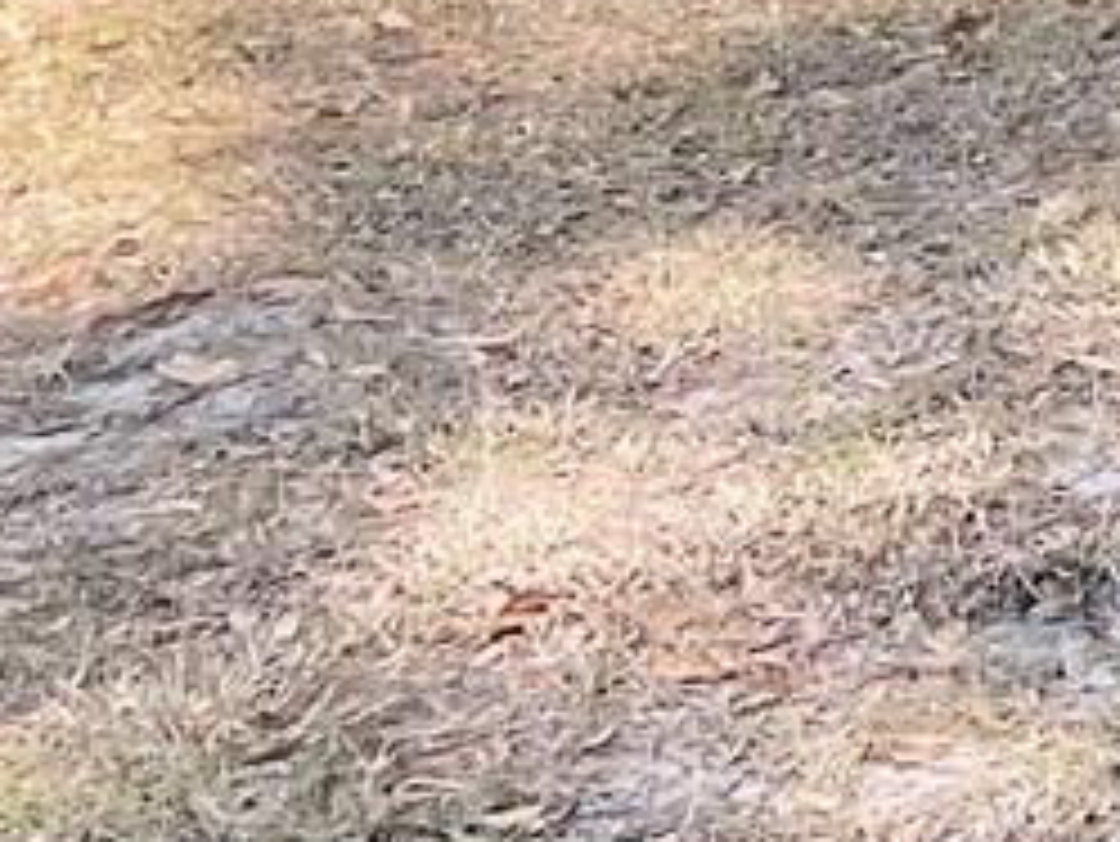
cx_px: 3167
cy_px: -1004
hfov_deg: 9.6
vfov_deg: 8.3
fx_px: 5406
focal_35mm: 167
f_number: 1.5
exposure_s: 1/591
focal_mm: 5.7
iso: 50
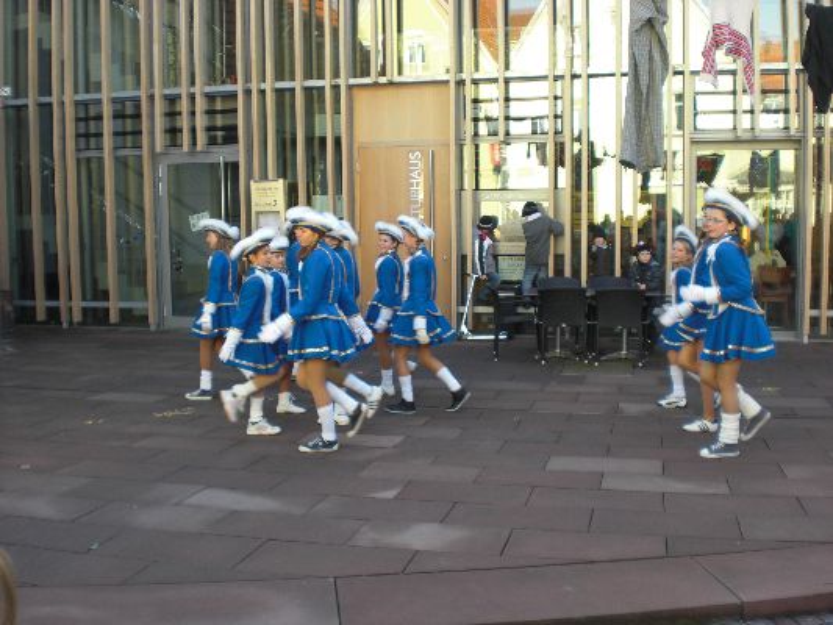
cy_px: 312
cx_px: 416
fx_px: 915
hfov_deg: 49.0
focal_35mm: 38
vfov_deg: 37.7
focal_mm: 6.3
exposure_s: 1/125
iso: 64
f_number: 3.1
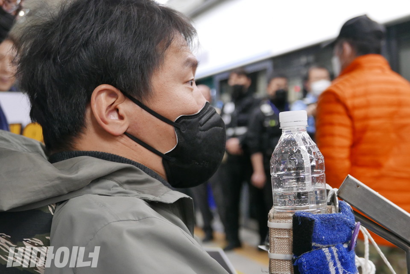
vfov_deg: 26.0
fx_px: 593
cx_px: 205
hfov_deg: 38.2
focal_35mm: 52
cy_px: 137
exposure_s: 1/100
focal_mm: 23.6
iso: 1250
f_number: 2.8
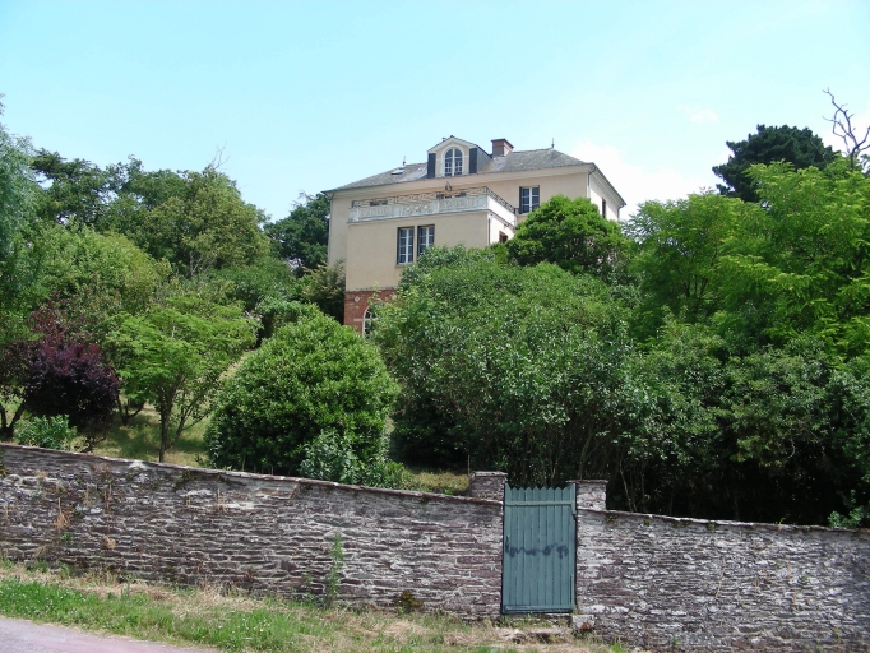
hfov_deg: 49.0
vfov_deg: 37.7
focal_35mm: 38
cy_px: 326
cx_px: 435
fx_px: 955
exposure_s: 1/273
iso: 50
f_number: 4
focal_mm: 6.3
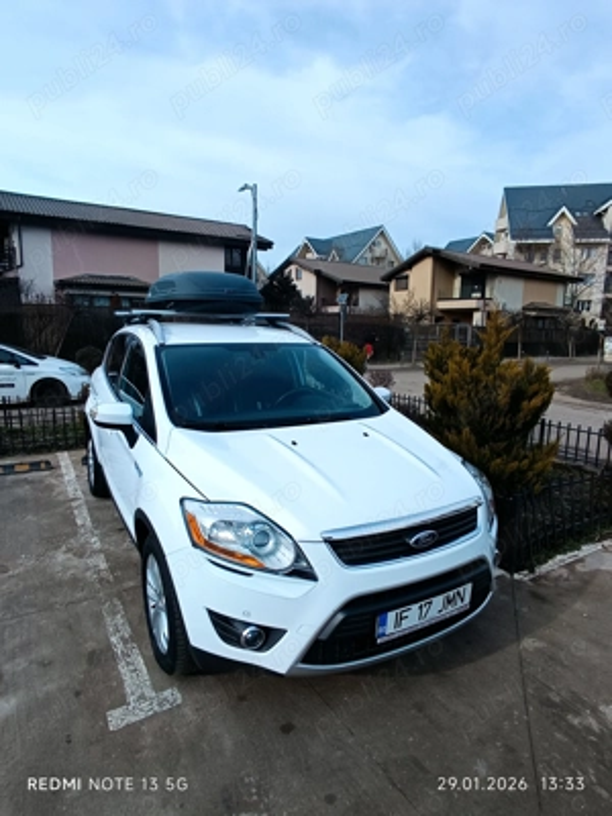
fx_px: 377
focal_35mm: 16
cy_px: 408
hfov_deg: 78.1
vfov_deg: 94.5
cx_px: 306
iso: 51
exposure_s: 1/759
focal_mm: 1.65
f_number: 2.2
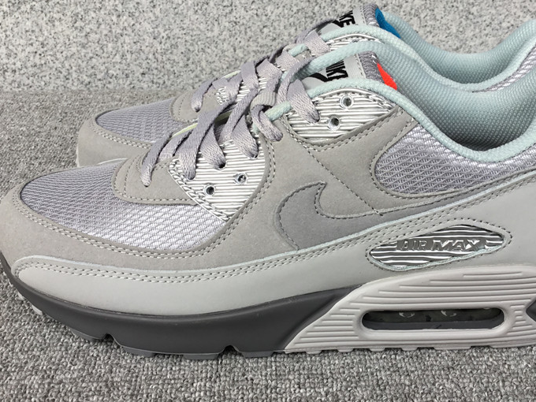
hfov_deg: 45.6
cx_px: 316
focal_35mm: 41
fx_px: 635
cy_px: 190
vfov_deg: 35.1
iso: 25
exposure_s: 1/108
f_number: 2.4
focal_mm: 3.3
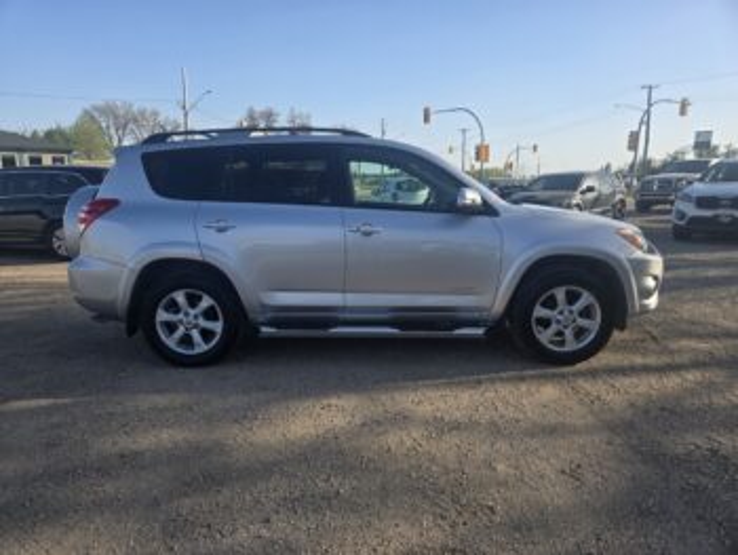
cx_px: 369
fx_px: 491
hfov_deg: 73.9
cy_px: 278
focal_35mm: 23
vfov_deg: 58.9
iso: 64
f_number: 1.8
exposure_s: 1/2921
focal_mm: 5.4
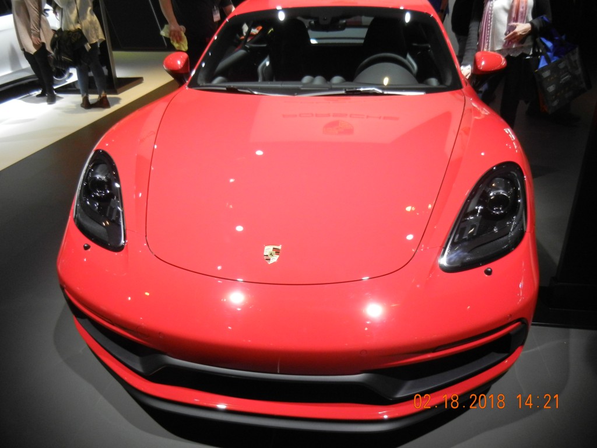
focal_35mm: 30
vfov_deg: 46.8
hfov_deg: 60.0
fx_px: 517
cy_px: 224
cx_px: 298
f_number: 3.5
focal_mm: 5.4
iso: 640
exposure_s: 1/181
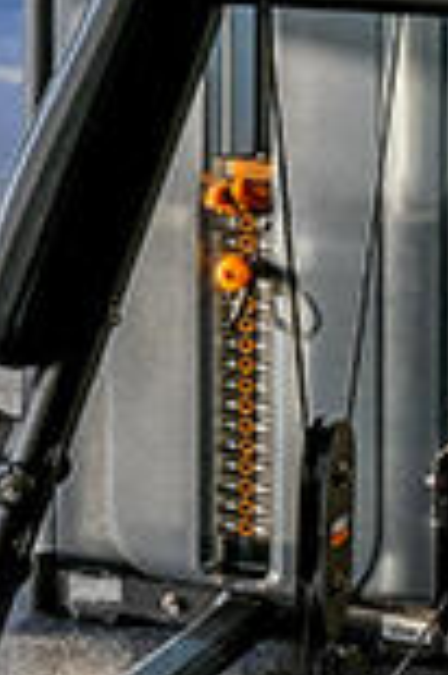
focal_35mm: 248
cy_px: -486
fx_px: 4639
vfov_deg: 8.1
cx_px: -544
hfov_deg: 5.4
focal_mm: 24
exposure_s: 1/100
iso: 400
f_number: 16
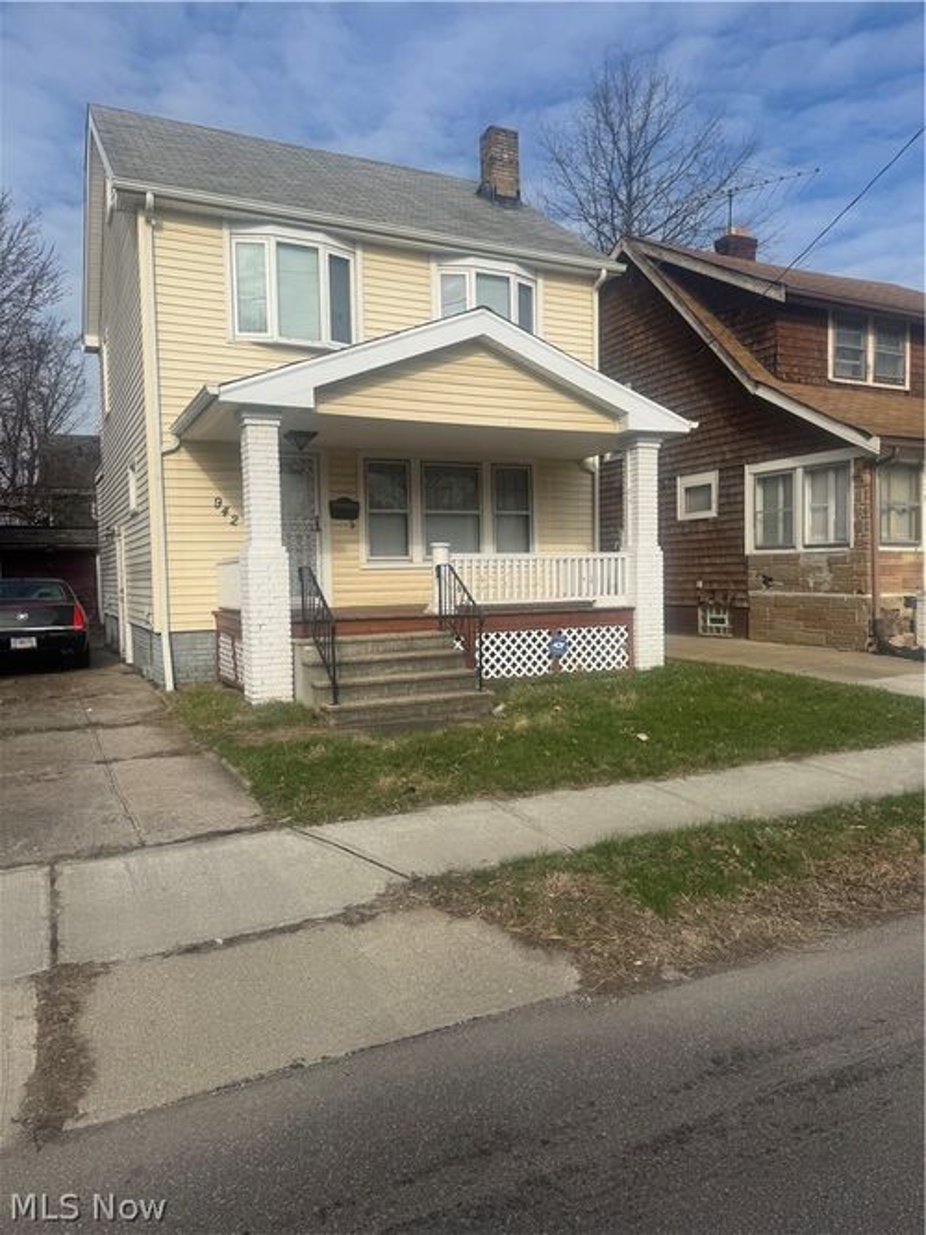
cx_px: 463
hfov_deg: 56.8
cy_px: 618
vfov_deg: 71.6
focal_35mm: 24
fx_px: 856
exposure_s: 1/6410
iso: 80
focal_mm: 6.76
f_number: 1.78
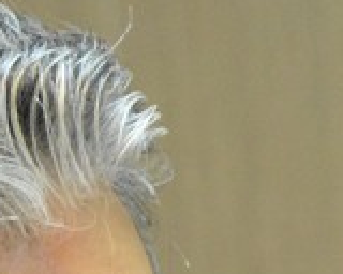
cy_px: 751
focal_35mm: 1037
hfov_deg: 1.9
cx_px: 403
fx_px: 10527
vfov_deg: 1.5
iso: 3200
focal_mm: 98
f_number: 4
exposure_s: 1/160
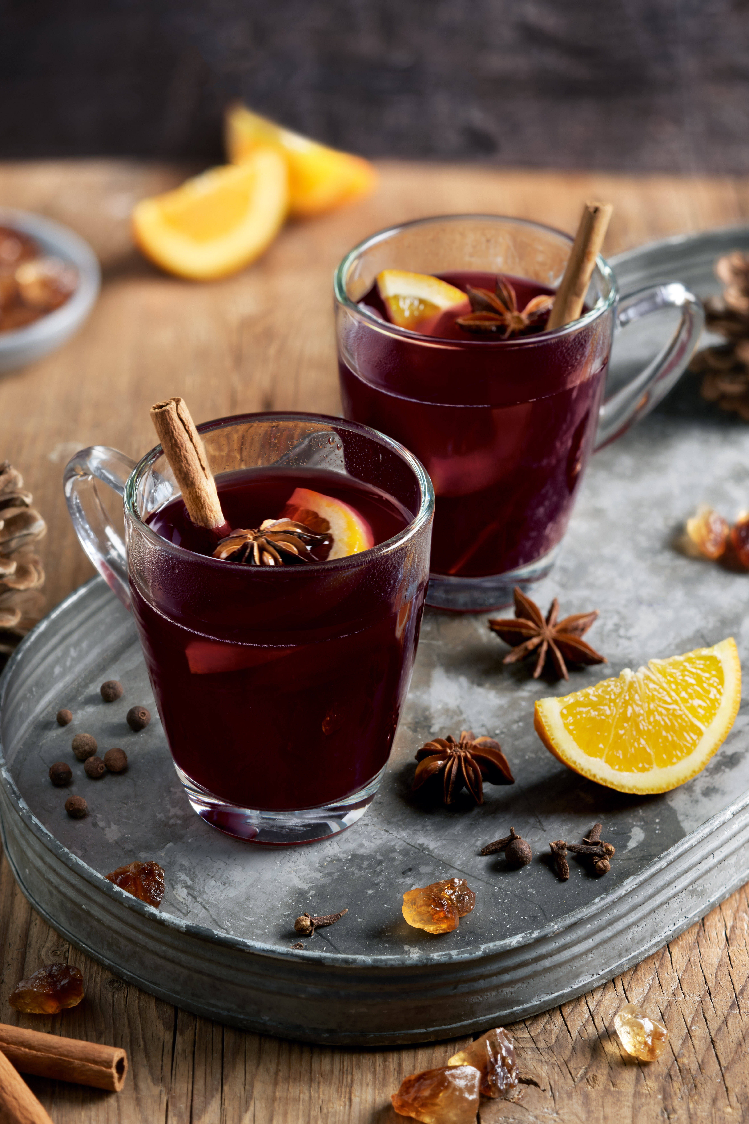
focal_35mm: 102
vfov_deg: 20.0
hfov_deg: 13.4
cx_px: 356
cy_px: 572
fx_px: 3182
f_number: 16
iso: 320
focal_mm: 90
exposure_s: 3.2
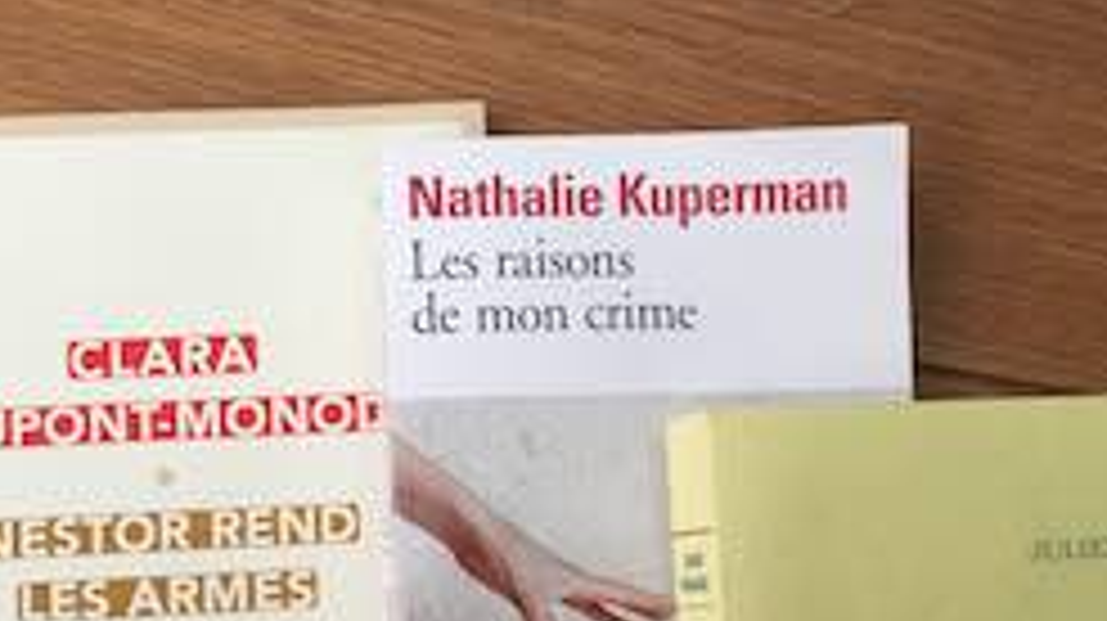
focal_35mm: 45
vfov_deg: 25.8
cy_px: 538
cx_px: 630
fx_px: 1320
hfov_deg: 45.4
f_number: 2.2
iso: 50
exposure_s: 1/33
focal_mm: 4.15
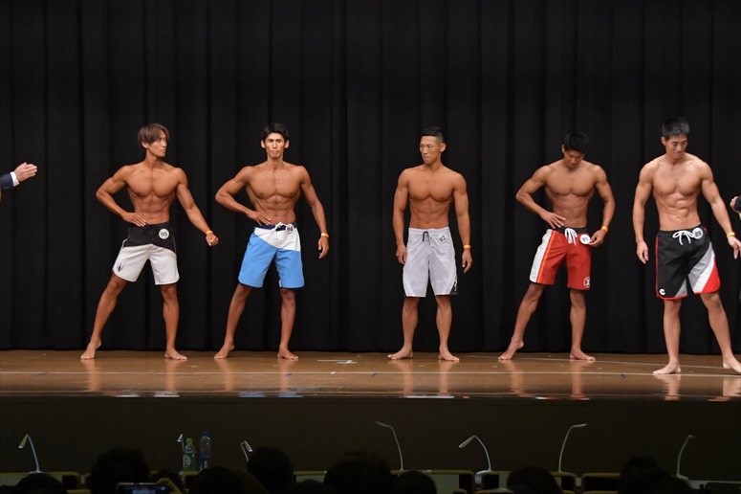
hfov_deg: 16.7
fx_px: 2531
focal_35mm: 123
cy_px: 247
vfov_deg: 11.1
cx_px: 370
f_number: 5.6
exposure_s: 1/400
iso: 6400
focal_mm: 82
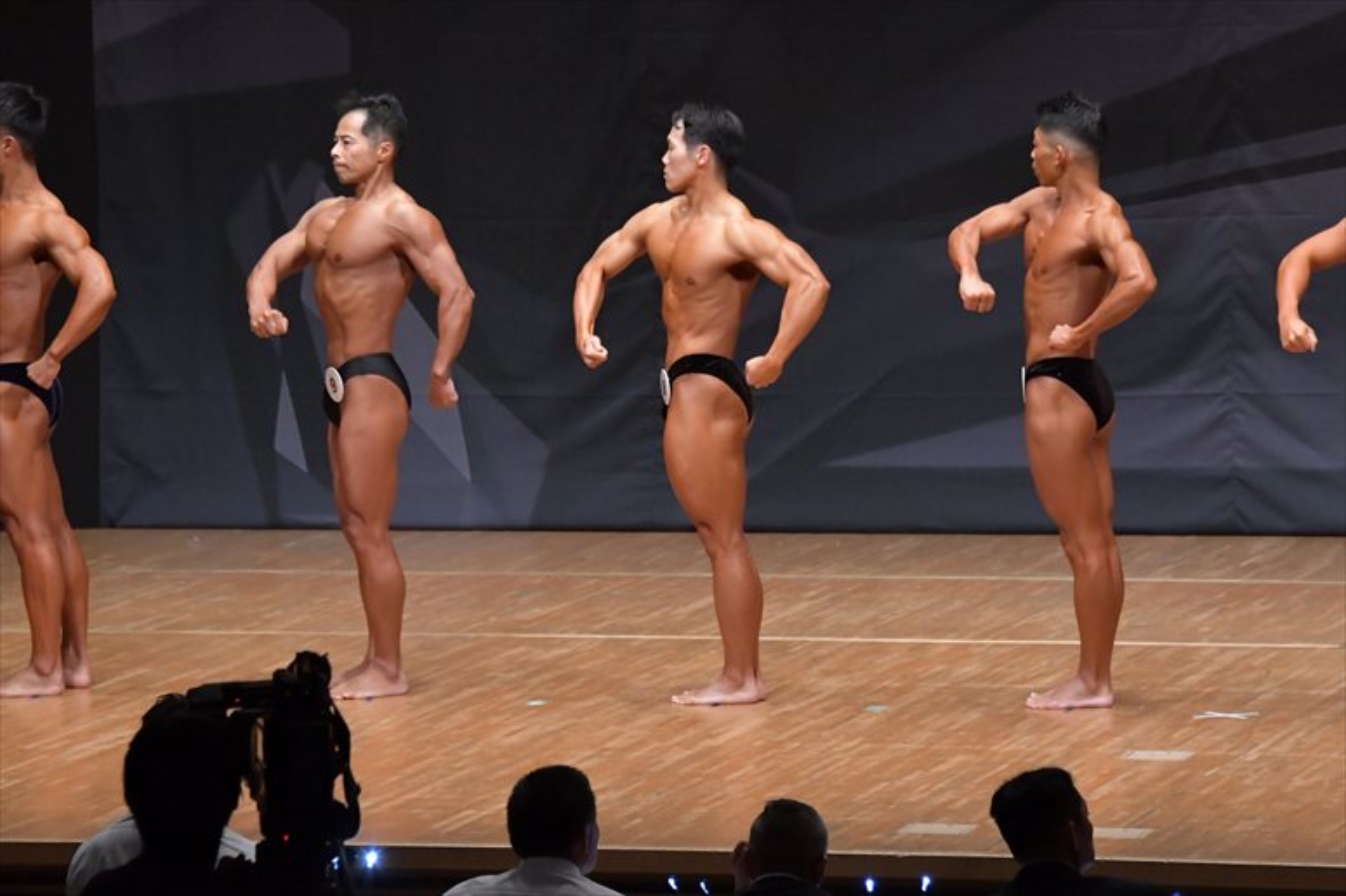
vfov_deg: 6.3
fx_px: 8110
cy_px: 448
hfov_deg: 9.5
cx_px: 673
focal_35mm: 217
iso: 6400
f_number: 5.6
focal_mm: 145
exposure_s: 1/400
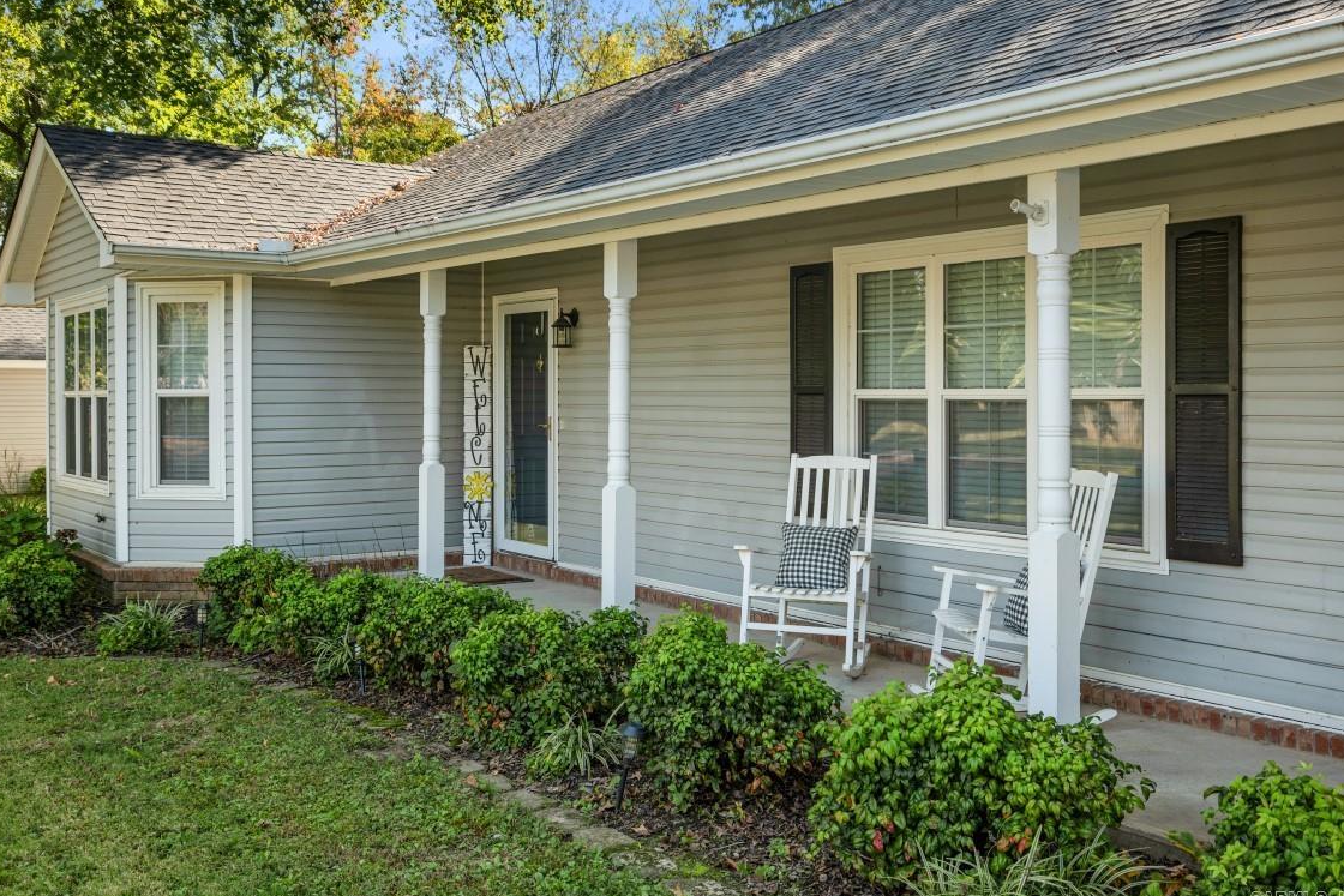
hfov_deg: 53.1
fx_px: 1344
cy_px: 453
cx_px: 679
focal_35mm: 36
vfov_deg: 36.9
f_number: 5.6
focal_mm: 35
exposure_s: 1/250
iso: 320
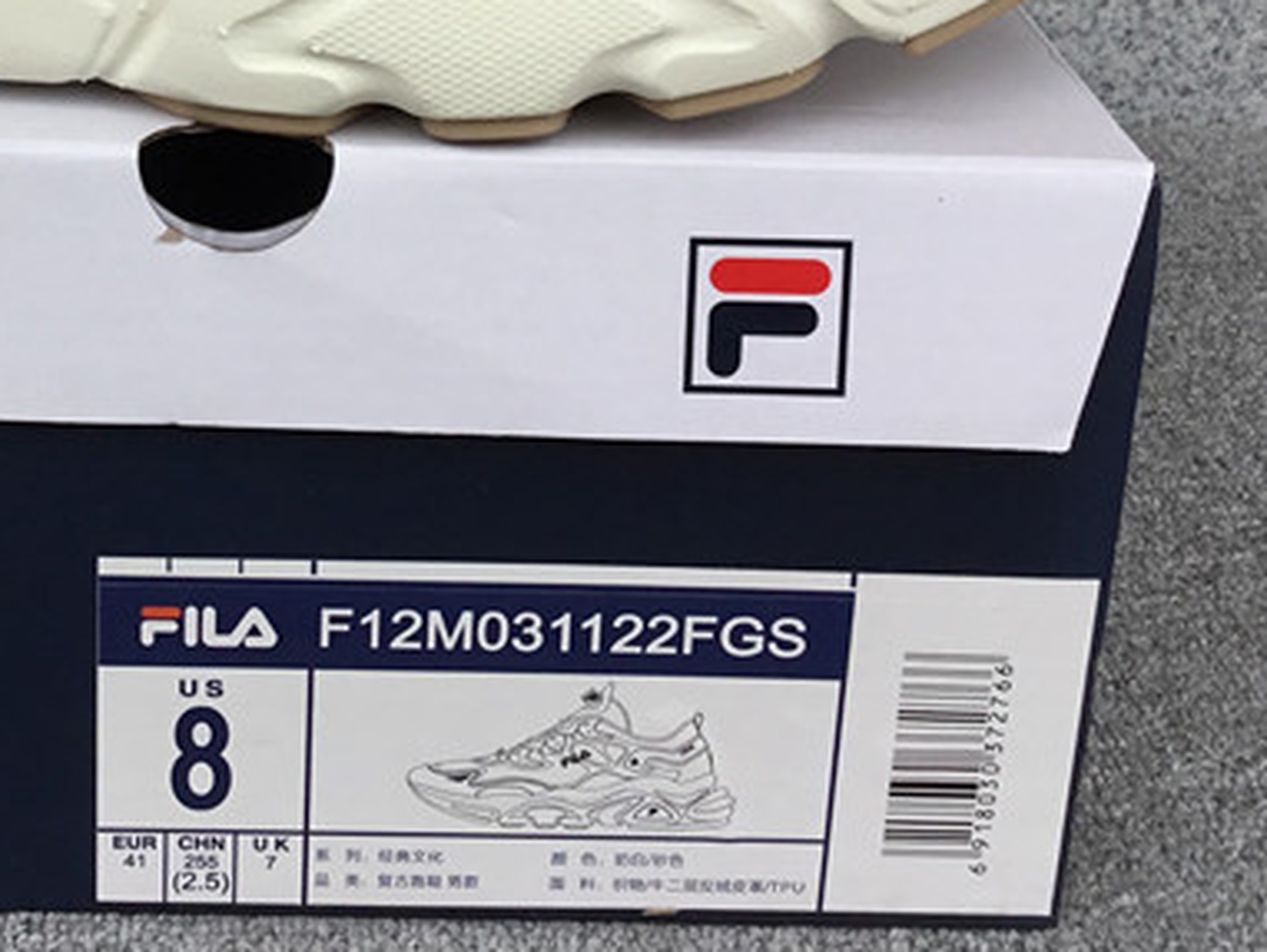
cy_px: -78
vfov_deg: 19.4
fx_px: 2674
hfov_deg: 26.1
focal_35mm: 73
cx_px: 229
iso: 25
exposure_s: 1/272
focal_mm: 3.3
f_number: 2.4
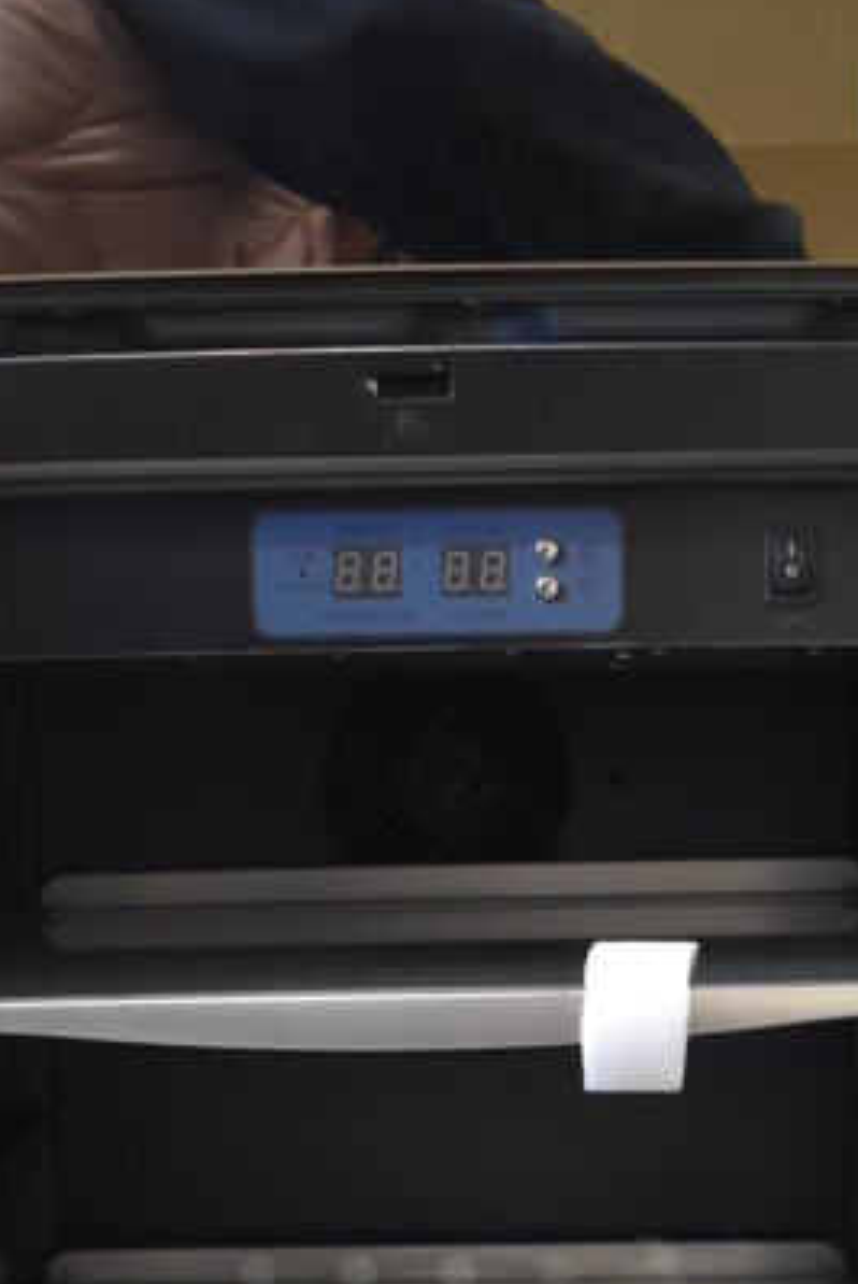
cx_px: 458
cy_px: 1405
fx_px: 2212
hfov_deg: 21.9
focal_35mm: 62
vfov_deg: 29.3
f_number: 3.5
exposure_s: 1/30
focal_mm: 18
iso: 2200
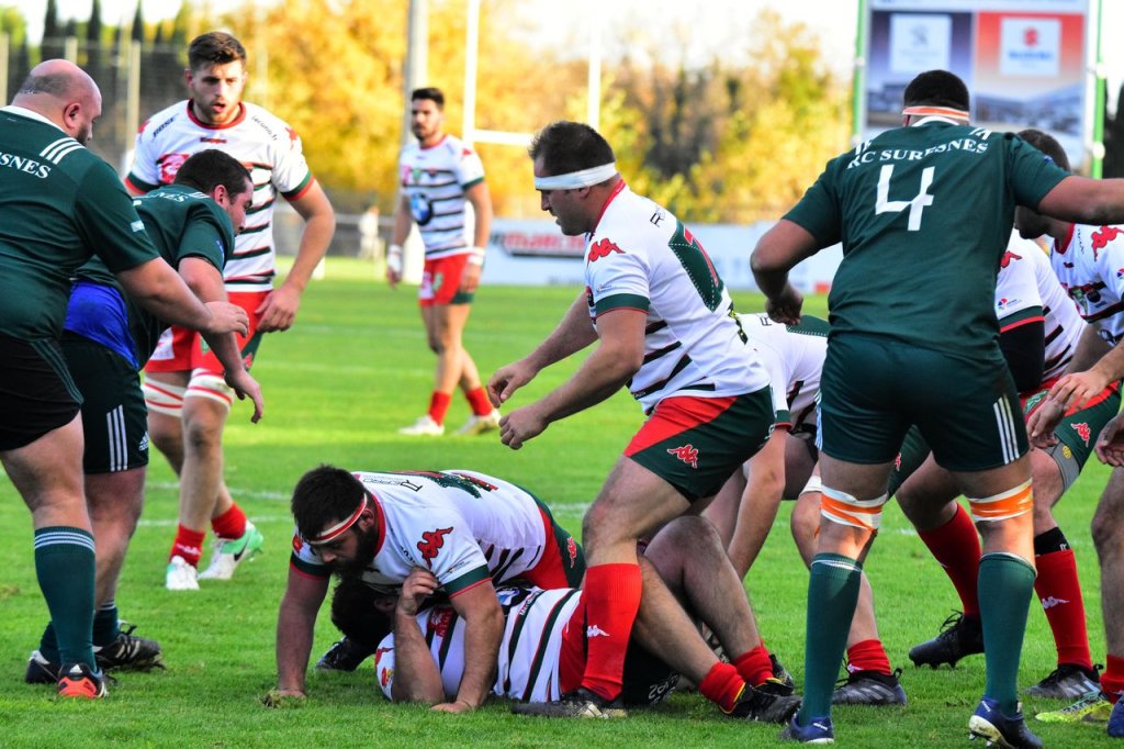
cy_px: 374
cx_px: 562
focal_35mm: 255
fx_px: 7959
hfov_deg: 8.1
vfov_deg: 5.4
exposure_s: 1/1600
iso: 2500
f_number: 6.3
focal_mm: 170
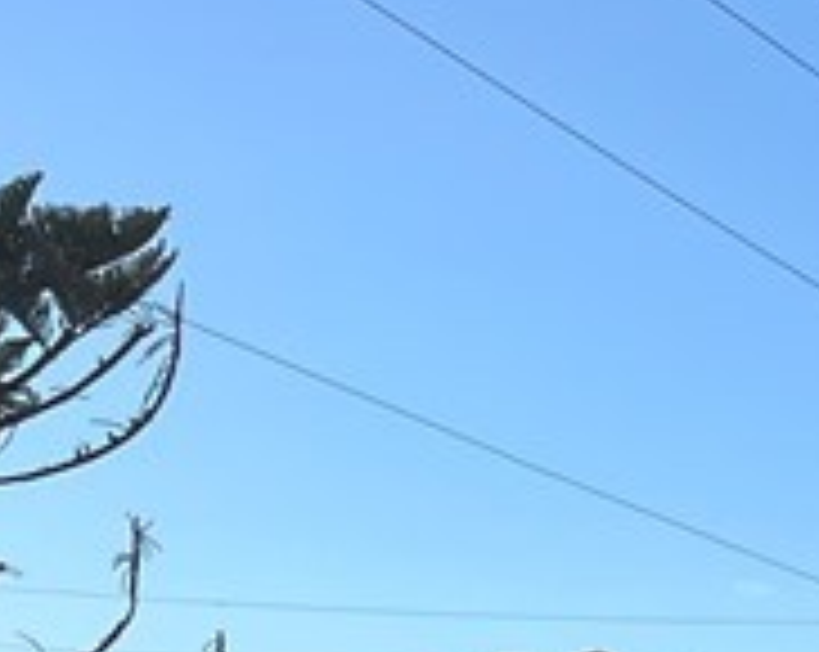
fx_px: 3461
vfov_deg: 9.9
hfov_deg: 11.3
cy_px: 1331
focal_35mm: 143
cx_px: 1930
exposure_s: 1/6494
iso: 50
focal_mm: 5.1
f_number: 1.6
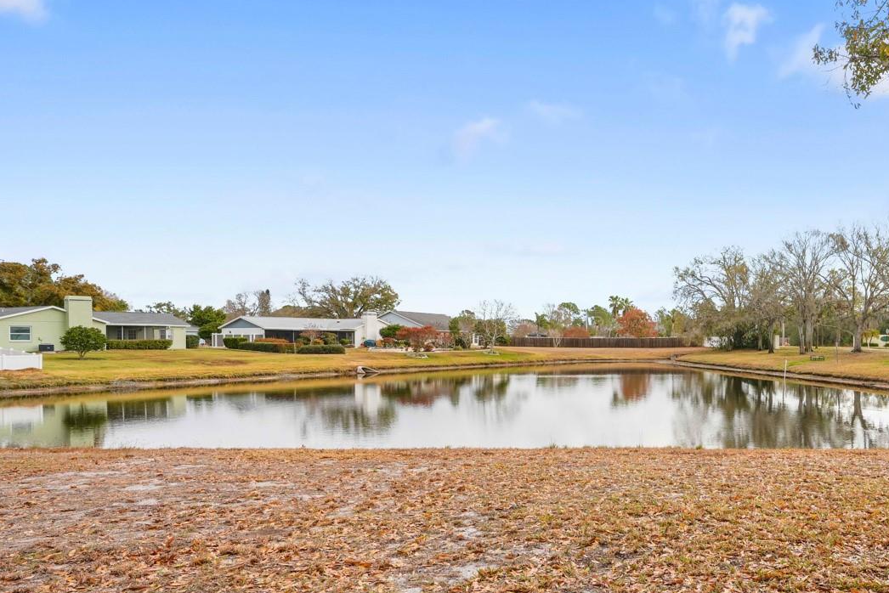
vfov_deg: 49.3
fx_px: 642
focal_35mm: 26
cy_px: 351
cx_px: 666
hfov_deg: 65.2
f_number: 9
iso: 250
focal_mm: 17
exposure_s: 1/400
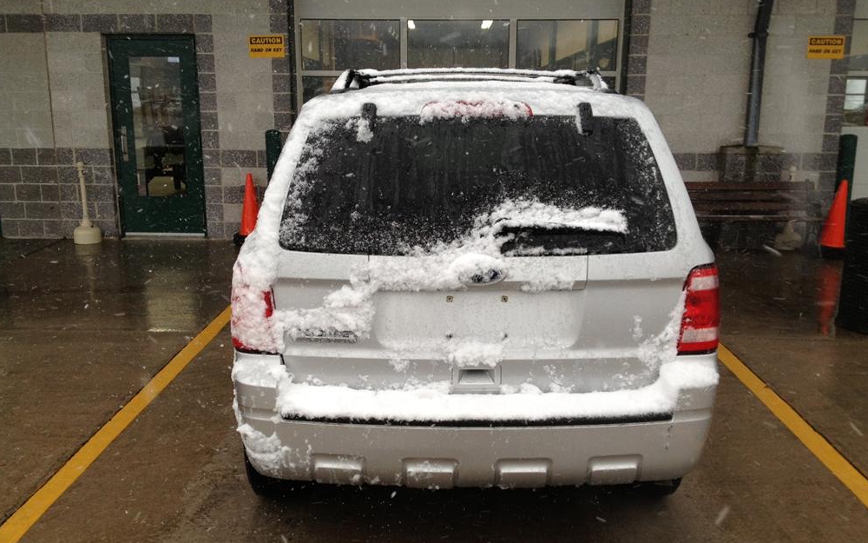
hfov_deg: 51.5
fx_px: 899
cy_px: 295
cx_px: 433
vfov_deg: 33.6
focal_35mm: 38
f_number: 2.4
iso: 50
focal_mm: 4.28
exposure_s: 1/120
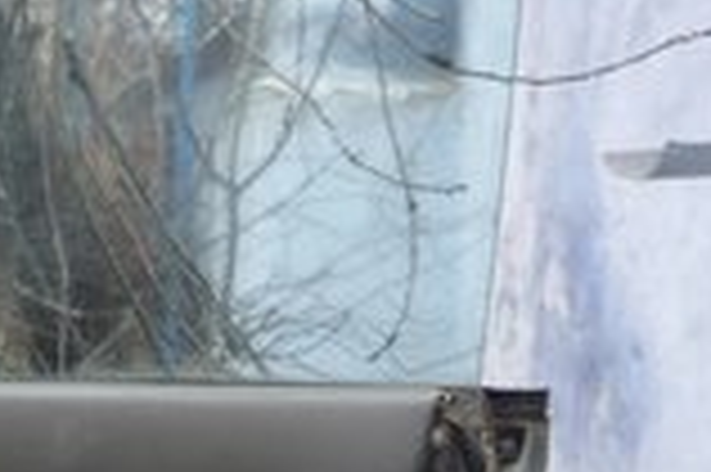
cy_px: 553
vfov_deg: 13.3
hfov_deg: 20.1
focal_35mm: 100
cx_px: 86
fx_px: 1973
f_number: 2.9
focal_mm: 6.3
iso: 100
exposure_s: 1/60
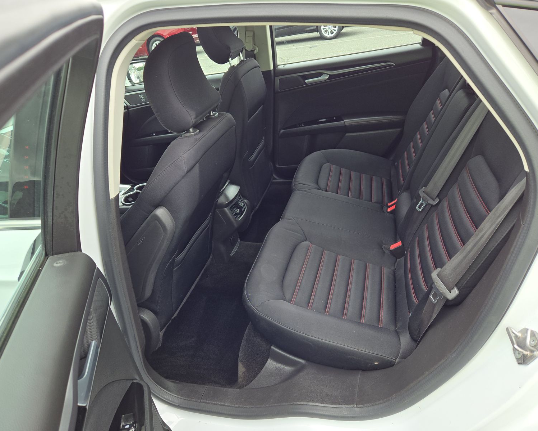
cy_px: 215
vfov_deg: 58.8
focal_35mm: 24
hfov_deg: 70.3
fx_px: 382
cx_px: 270
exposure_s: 1/125
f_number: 1.8
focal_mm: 5.4
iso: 25
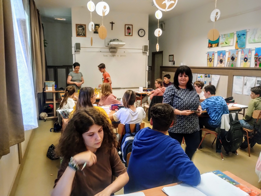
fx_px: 211
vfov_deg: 49.9
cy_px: 98
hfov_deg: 63.4
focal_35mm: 28
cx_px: 130
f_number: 1.8
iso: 469
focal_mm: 4.27
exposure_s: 1/33
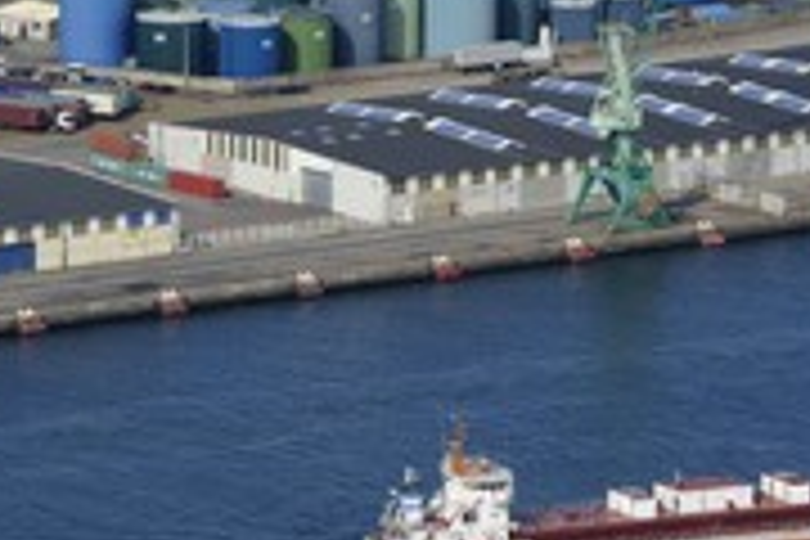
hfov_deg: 4.4
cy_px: 94
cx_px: 446
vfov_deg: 2.9
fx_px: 10507
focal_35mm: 467
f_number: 10
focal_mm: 200
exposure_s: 1/640
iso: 400
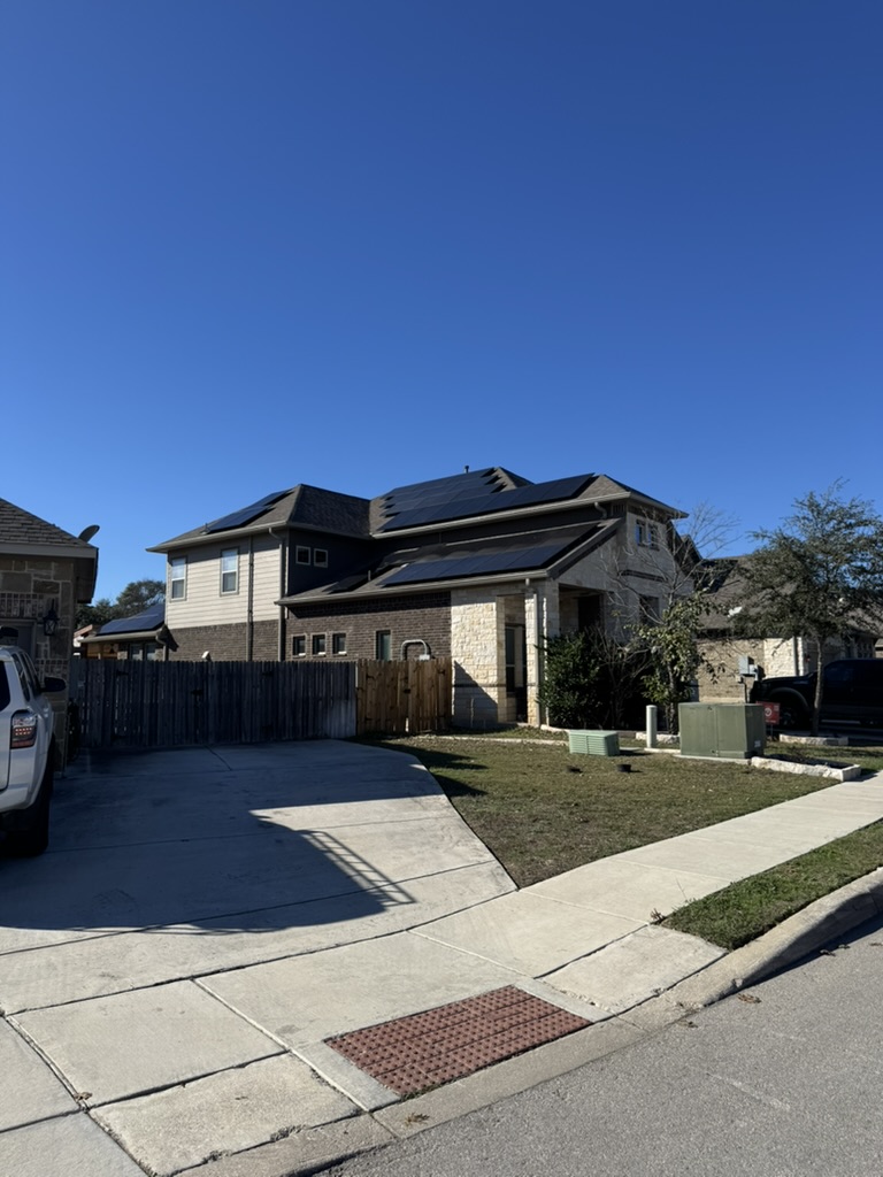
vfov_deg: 71.6
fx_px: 816
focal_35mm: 24
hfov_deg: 56.8
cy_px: 588
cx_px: 442
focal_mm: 6.76
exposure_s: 1/5348
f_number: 1.78
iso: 80
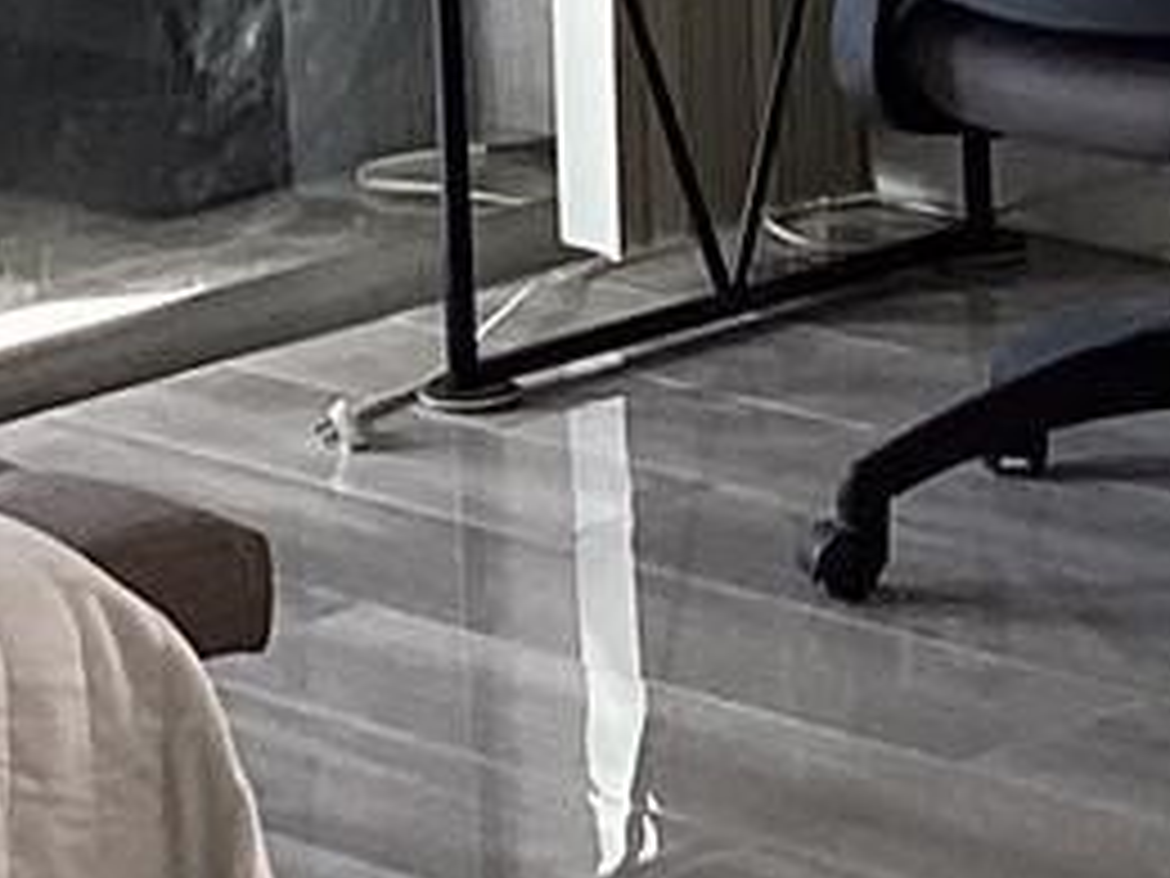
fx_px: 6456
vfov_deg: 7.5
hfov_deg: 10.3
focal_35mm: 191
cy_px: -698
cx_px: 414
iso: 64
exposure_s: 1/60
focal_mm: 3.3
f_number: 2.4
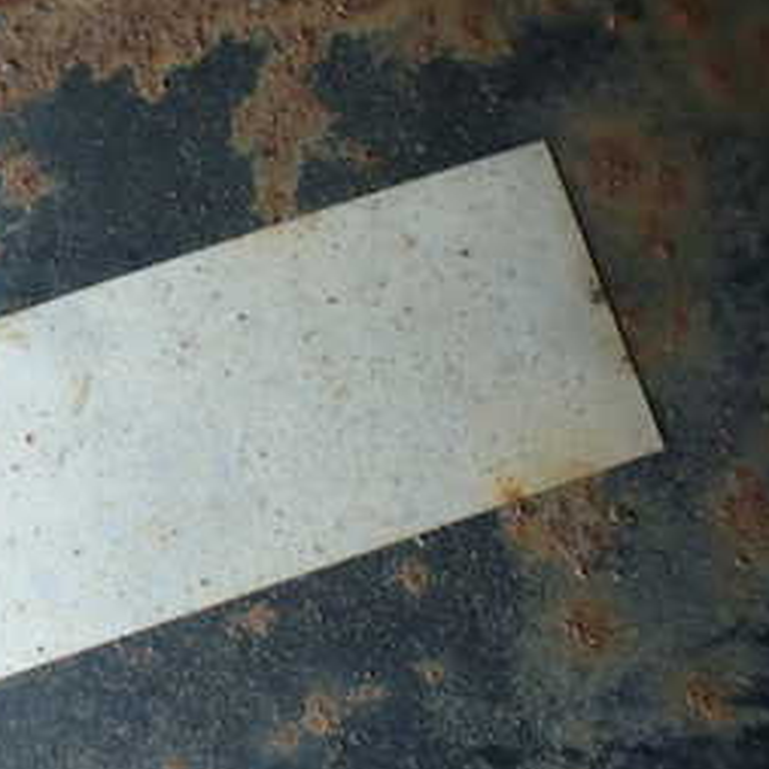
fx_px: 1684
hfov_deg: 25.0
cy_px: 334
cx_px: 91
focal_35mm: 67
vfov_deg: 25.7
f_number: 2.4
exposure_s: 1/60
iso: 125
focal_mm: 5.79
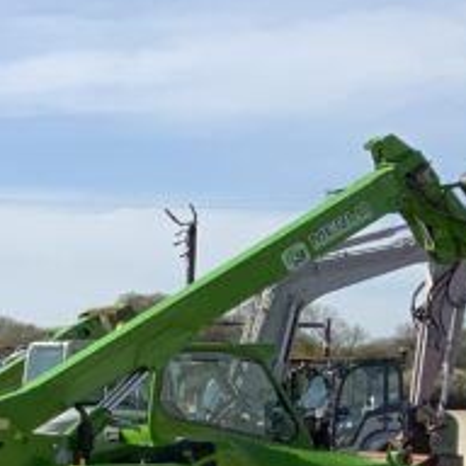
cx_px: -701
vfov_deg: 12.4
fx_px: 2087
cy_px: 561
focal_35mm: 137
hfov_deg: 10.6
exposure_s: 1/2320
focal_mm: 3
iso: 16
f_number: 1.8
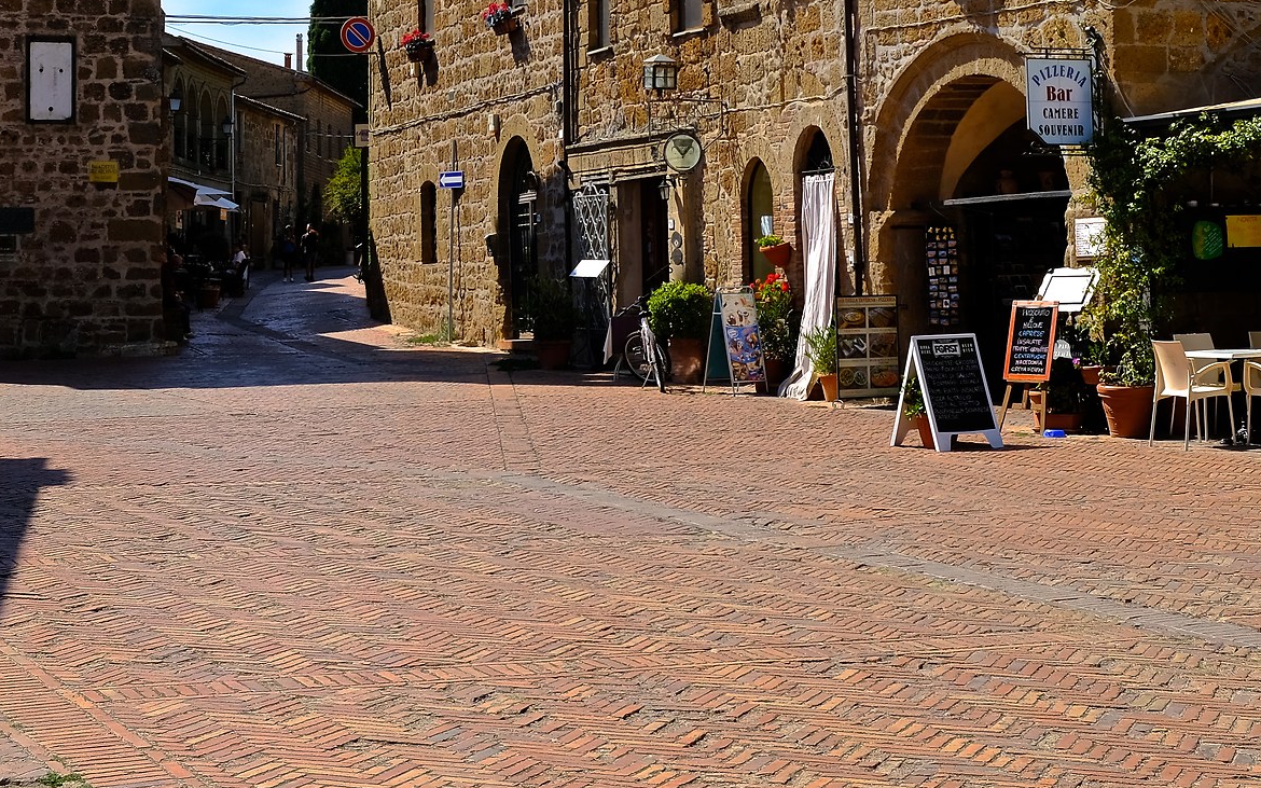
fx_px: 2371
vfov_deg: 18.4
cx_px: 650
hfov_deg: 29.8
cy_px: 19
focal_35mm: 69
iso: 200
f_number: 5.6
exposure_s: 1/680
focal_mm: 22.3
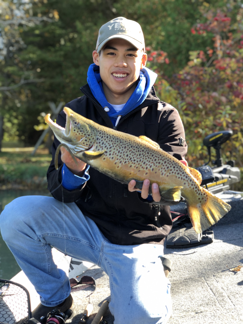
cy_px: 162
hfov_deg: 28.0
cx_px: 122
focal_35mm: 52
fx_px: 487
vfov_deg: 36.8
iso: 20
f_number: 2.4
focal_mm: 6
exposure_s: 1/120
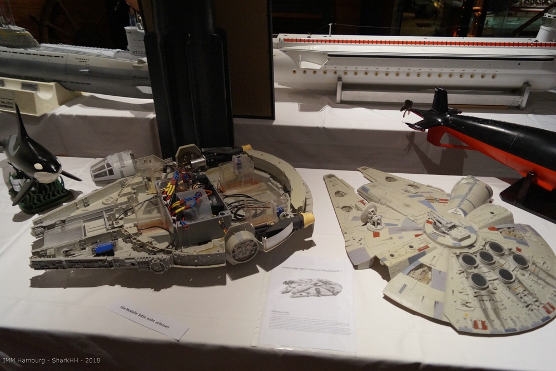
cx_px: 278
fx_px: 417
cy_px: 186
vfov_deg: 47.9
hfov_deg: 67.4
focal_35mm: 27
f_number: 3.5
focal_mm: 18
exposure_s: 1/160
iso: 2500
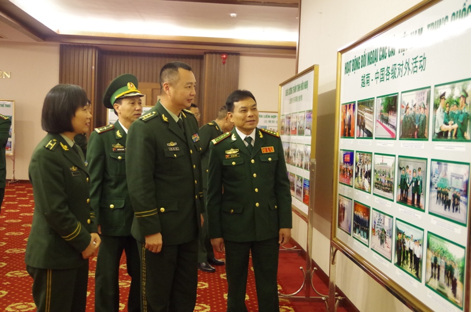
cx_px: 236
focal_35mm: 42
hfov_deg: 46.5
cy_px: 156
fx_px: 548
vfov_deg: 31.8
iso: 3200
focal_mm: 28
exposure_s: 1/25
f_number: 4
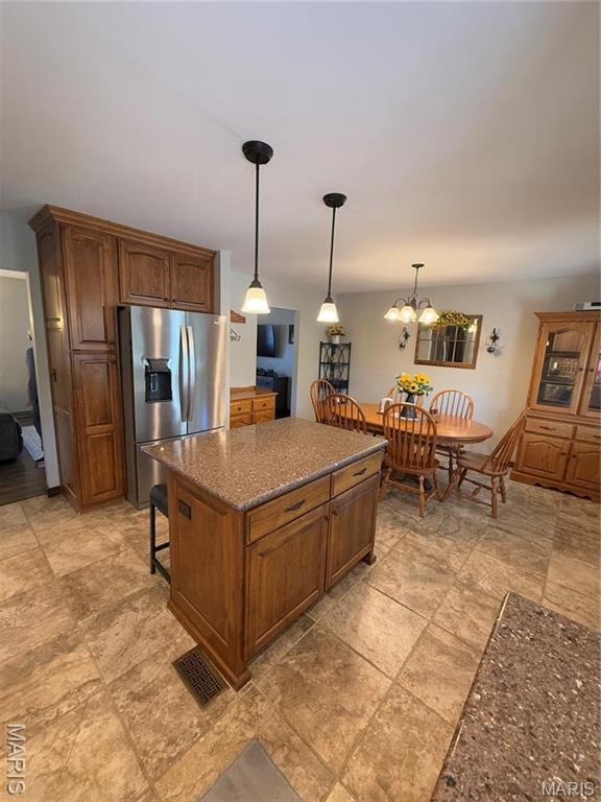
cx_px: 300
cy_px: 401
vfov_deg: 102.1
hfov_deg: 85.7
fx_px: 324
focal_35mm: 14
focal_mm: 2.22
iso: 500
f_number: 2.2
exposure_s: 1/60
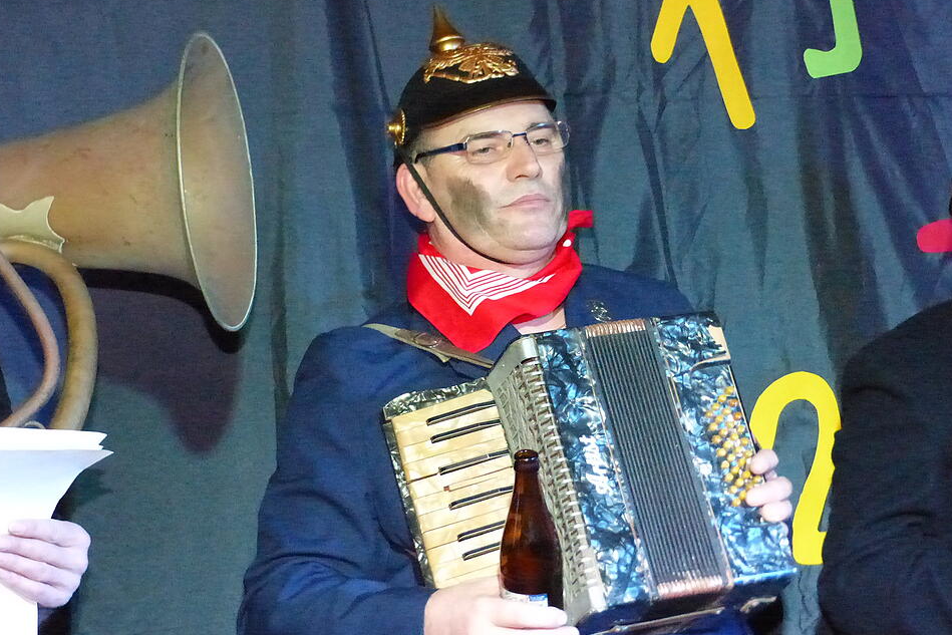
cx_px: 473
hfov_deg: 12.6
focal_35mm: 163
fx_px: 4311
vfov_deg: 8.4
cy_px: 330
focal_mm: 27.8
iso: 3200
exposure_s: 1/100
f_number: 2.8
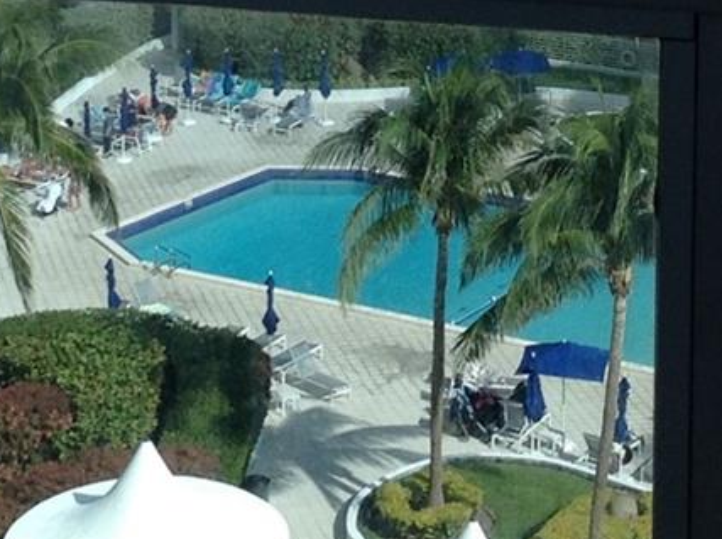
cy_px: -238
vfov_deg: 10.9
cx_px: 355
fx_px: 2728
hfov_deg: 15.1
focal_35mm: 131
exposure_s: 1/2160
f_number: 2.4
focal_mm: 4.28
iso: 50
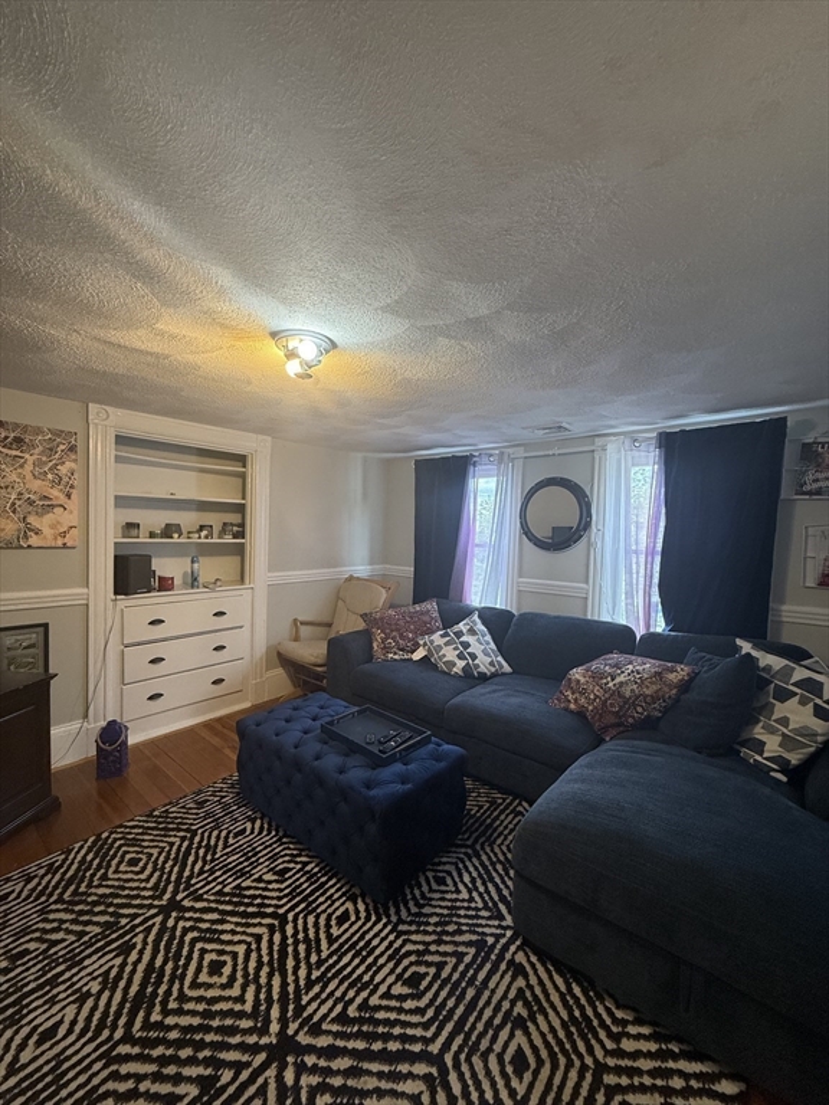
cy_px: 552
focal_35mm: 14
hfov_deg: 85.7
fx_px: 447
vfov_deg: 102.1
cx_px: 414
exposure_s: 1/120
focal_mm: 2.22
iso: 320
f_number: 2.2
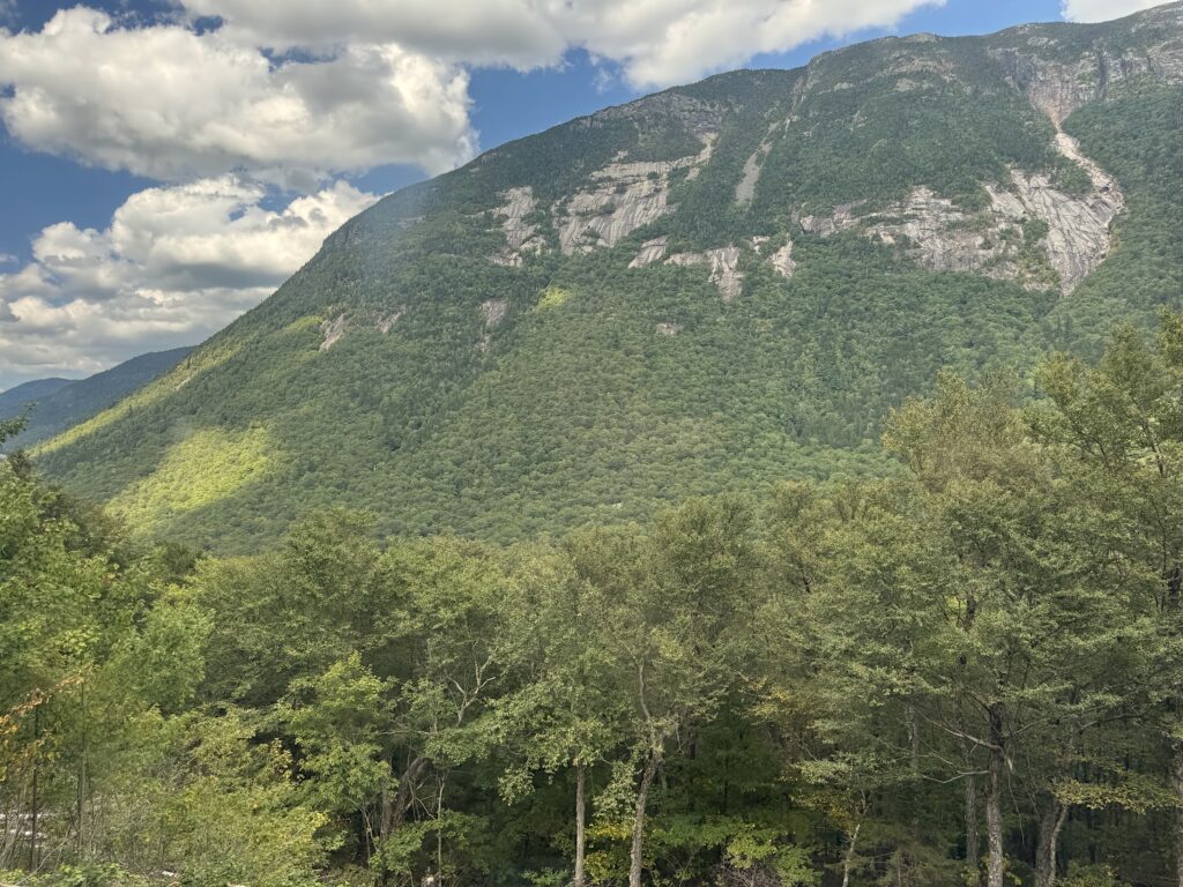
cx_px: 592
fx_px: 820
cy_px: 444
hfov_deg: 71.6
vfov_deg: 56.8
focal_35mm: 24
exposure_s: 1/1151
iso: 80
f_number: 1.78
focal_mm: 6.76
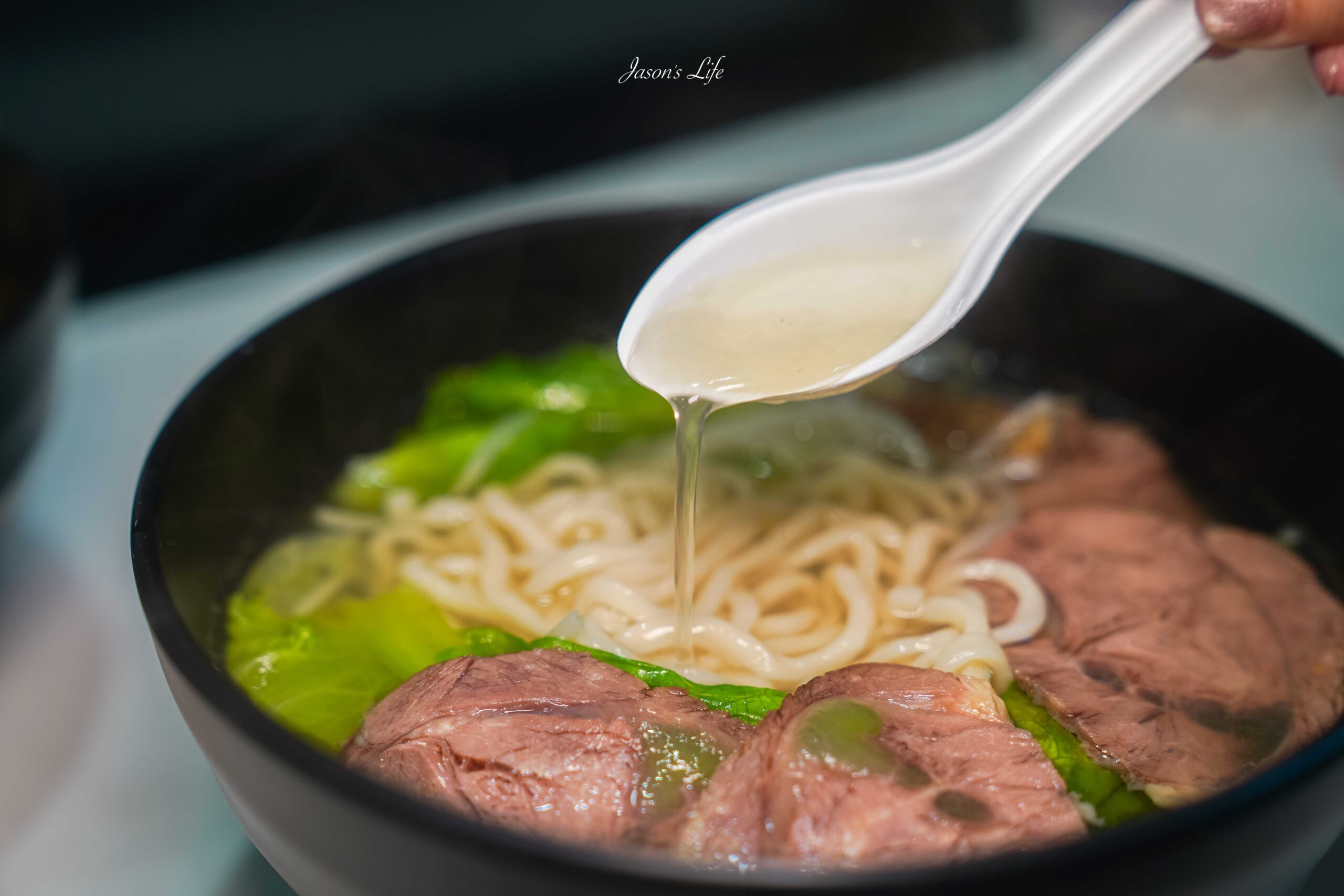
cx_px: 672
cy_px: 448
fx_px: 2016
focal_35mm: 54
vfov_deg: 25.1
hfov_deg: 36.9
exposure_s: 1/60
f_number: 3.2
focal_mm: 54
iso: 160
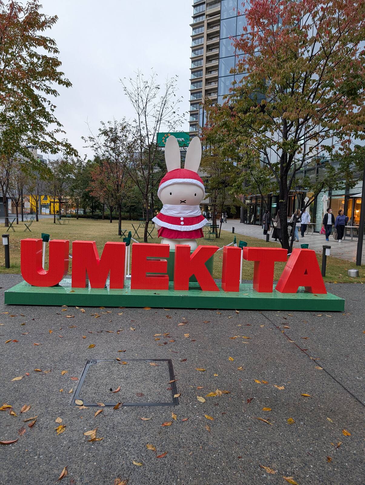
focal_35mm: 24
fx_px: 337
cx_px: 182
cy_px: 242
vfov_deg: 71.5
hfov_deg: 56.9
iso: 41
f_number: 1.68
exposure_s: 1/51.4
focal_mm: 6.9
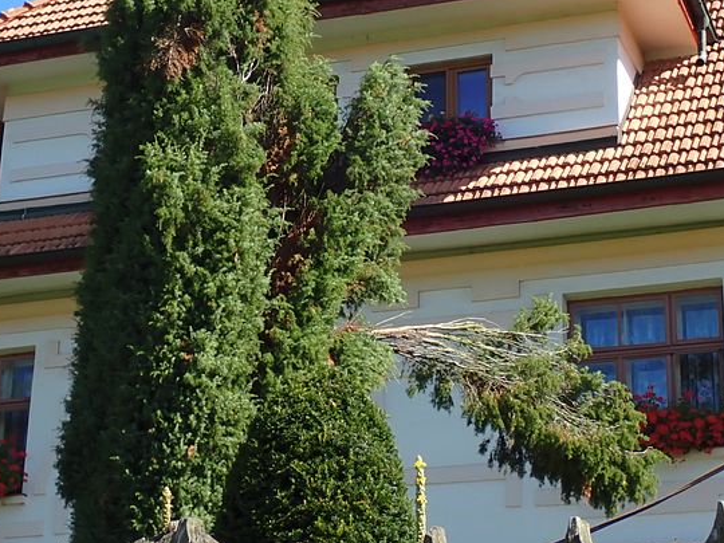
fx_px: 1820
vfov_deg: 16.9
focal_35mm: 87
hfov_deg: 22.5
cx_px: 436
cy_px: 192
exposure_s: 1/320
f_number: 4.5
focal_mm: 8.4
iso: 100
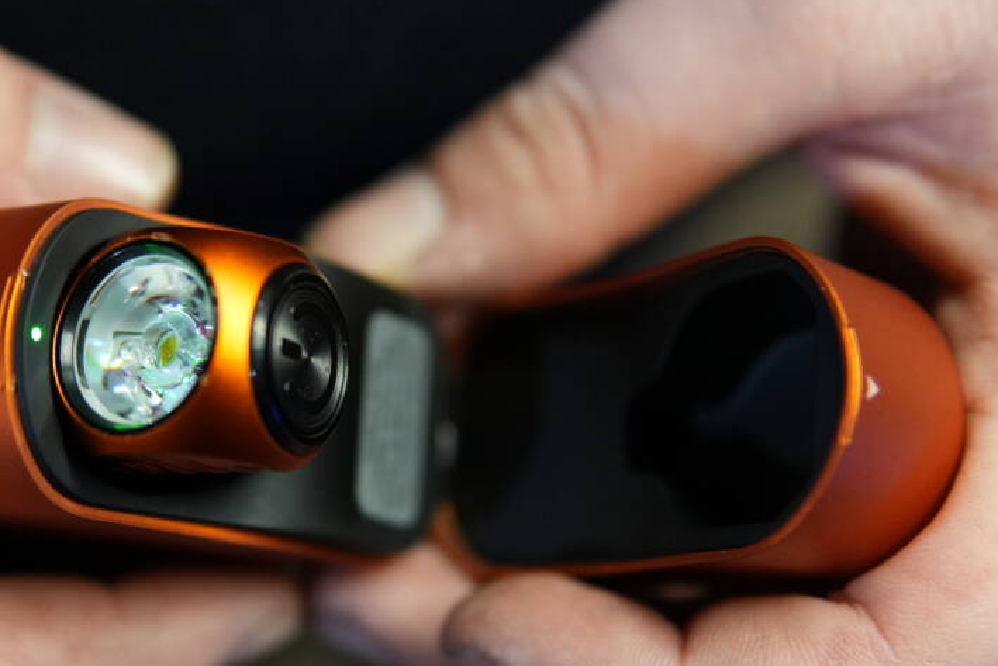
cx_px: 338
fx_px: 1802
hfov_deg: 30.7
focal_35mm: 65
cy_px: 396
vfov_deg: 20.9
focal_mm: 30
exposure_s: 1/160
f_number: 2
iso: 2000
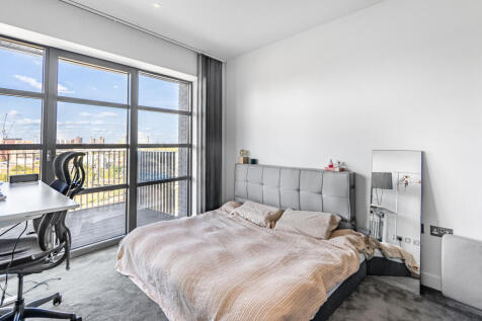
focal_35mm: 17
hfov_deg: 93.3
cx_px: 241
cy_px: 160
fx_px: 228
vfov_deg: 70.4
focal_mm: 17
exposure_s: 1/750
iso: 1000
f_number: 8
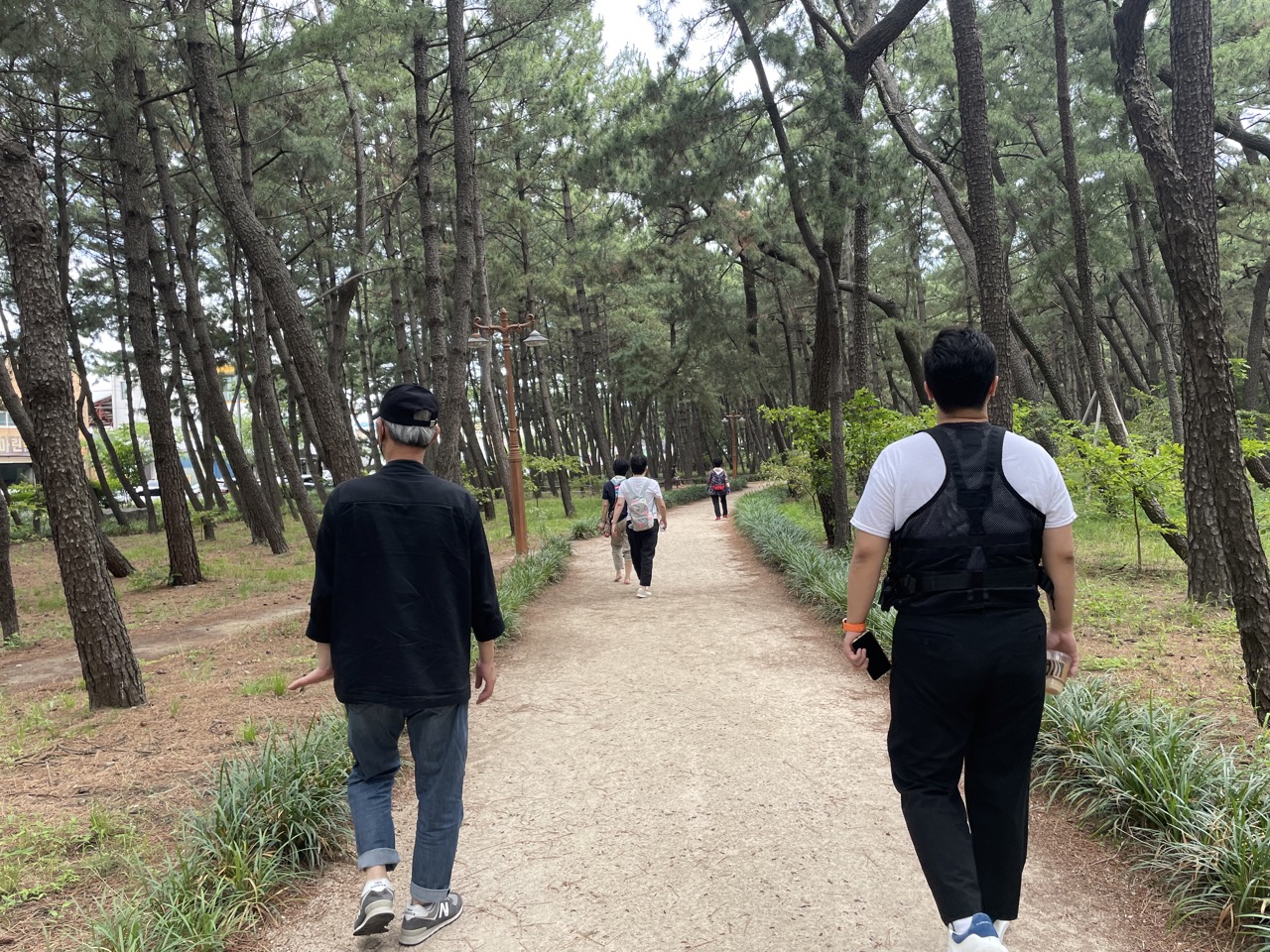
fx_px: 954
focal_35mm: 26
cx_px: 635
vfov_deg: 53.1
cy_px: 476
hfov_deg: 67.3
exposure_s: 1/245
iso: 32
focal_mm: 4.2
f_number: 1.6
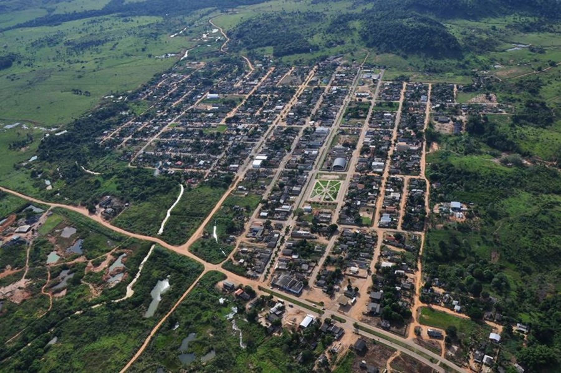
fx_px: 490
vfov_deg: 41.6
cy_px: 186
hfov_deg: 59.5
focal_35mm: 32
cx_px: 280
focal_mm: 21
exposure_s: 1/400
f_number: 11
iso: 200
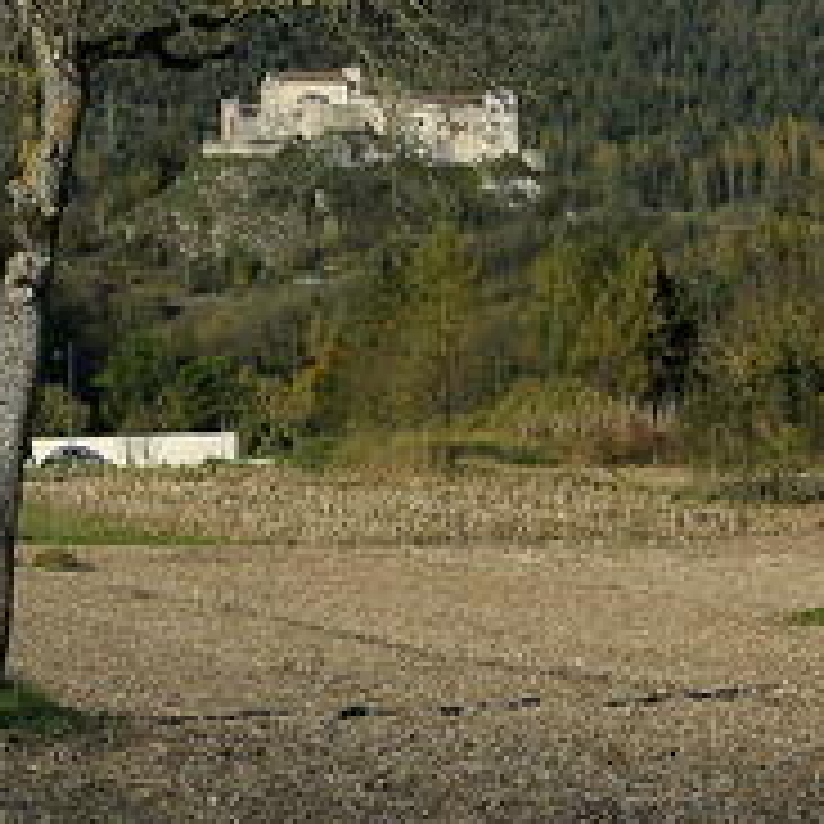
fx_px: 4498
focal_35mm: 167
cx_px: 378
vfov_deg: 10.4
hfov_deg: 10.5
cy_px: 34
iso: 100
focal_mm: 40
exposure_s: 1/250
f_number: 8
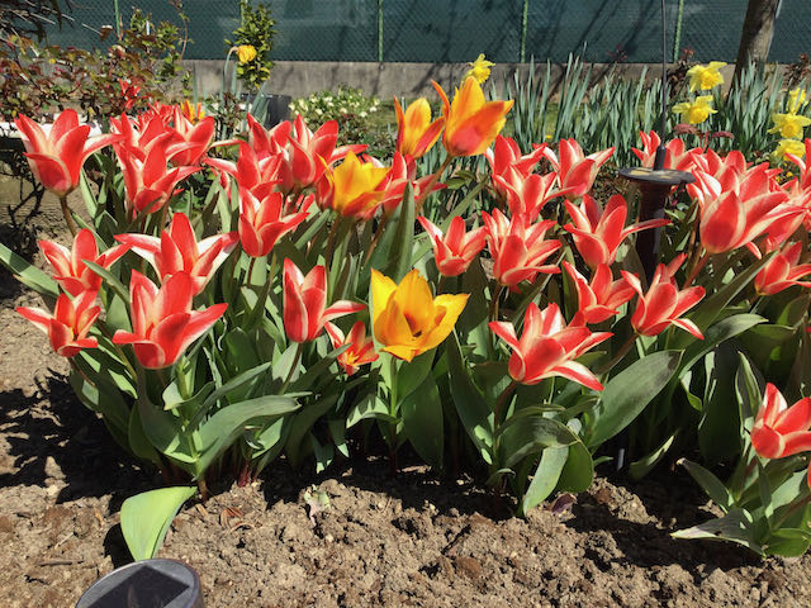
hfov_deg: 58.4
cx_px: 406
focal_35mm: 31
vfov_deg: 45.4
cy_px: 304
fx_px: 726
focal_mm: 3.3
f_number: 2.4
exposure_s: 1/1045
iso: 25
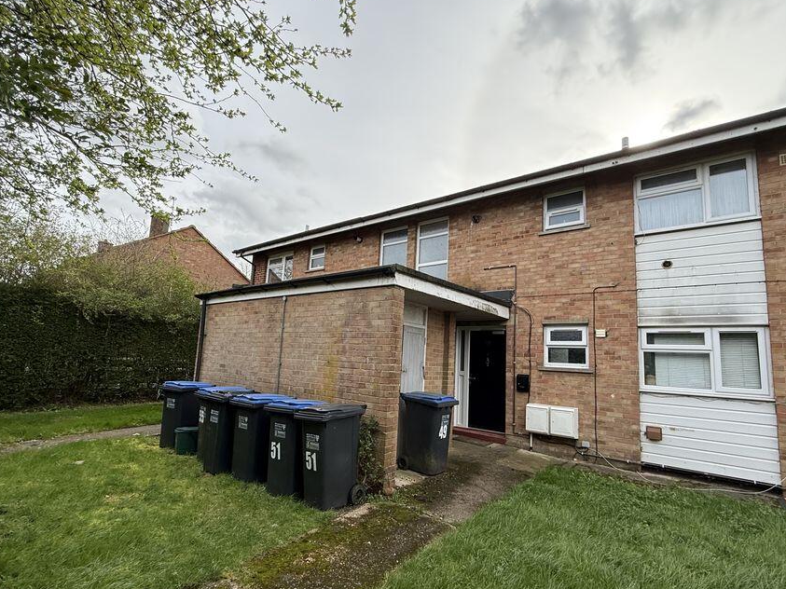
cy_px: 314
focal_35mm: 17
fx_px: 386
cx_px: 397
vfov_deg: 74.6
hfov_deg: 91.0
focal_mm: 2.22
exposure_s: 1/602
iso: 64
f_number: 2.2
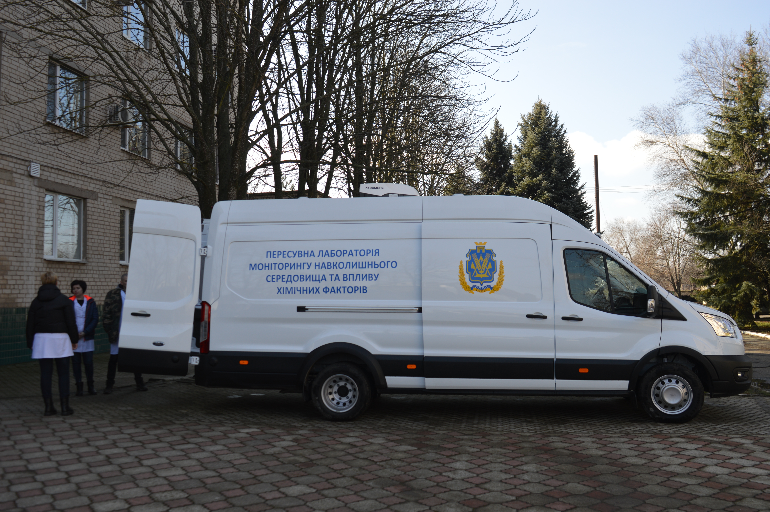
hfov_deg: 59.5
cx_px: 385
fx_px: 673
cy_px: 256
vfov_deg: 41.6
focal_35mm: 32
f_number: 7.1
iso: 100
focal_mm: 21
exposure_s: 1/200
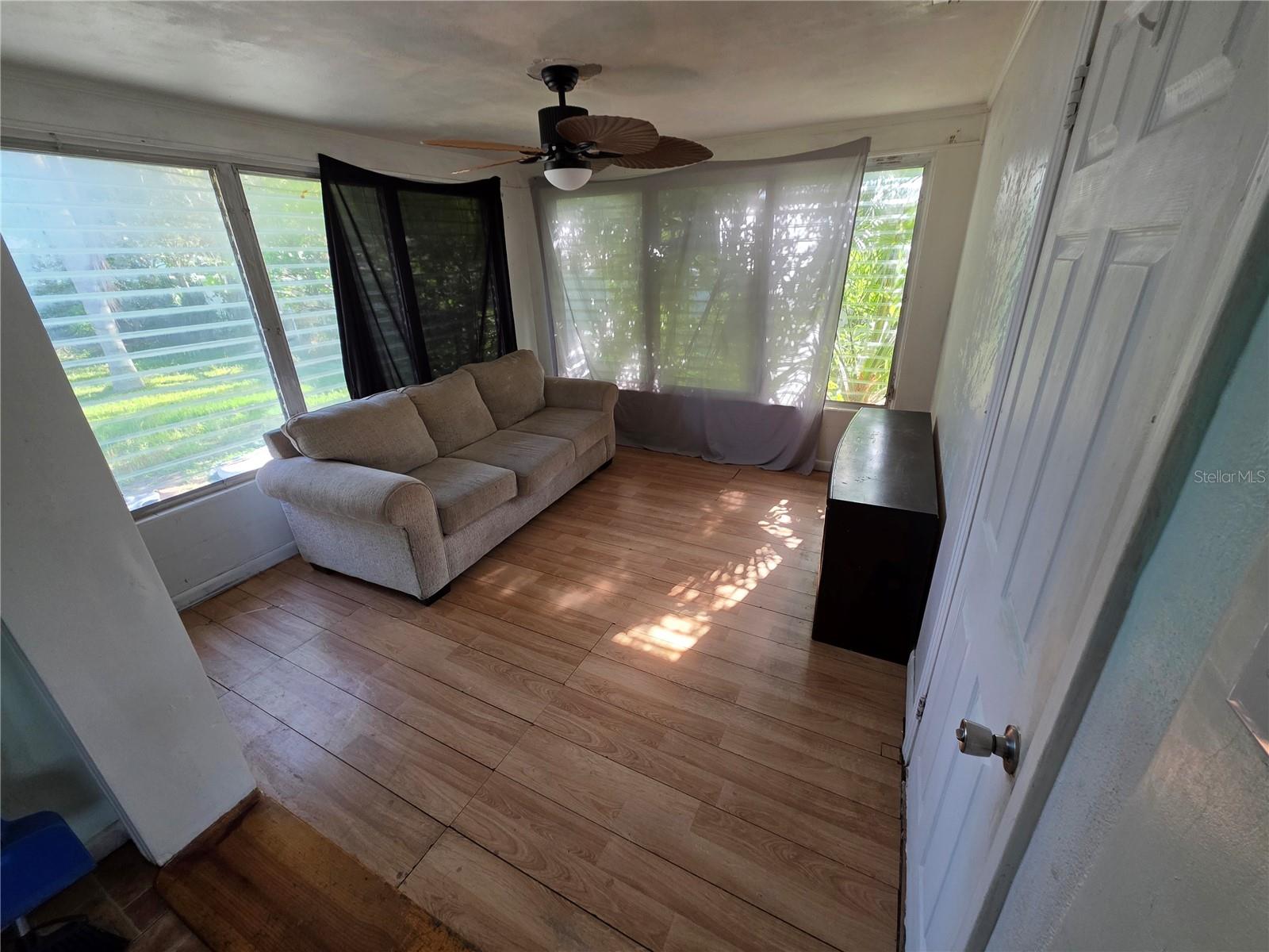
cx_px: 634
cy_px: 476
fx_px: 477
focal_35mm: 13
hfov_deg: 106.2
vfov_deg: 89.9
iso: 160
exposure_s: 1/120
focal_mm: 2.2
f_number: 1.9
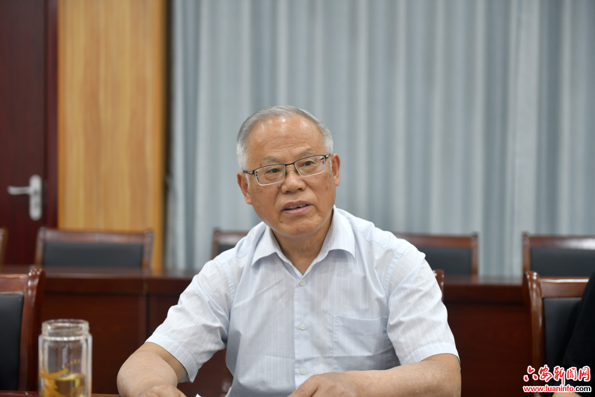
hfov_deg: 30.5
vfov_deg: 20.6
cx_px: 298
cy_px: 198
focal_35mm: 66
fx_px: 1091
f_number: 2.8
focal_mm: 66
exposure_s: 1/125
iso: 280
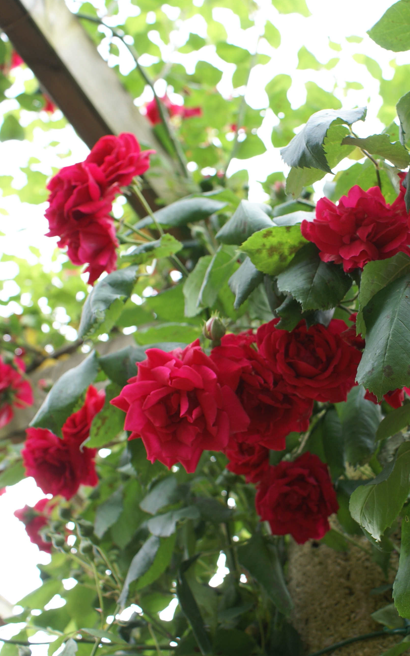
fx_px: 822
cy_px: 329
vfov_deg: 43.5
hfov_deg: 27.5
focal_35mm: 46
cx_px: 320
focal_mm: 20
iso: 100
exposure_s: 1/40
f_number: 5
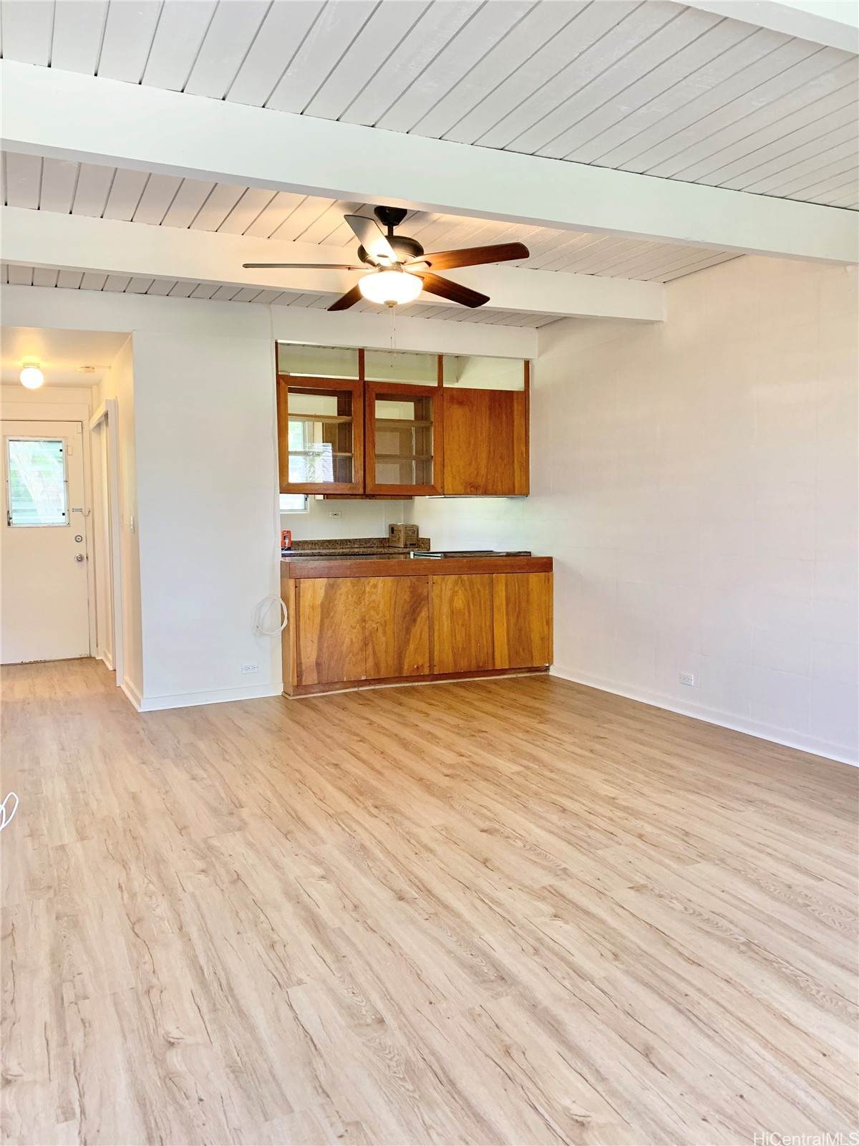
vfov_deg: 67.3
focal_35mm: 26
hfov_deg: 53.1
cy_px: 573
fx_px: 860
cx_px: 430
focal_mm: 4.25
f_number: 1.8
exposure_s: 1/60
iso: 100
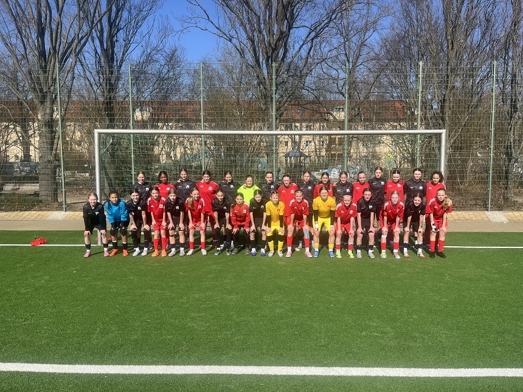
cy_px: 196
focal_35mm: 26
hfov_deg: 67.3
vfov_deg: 53.1
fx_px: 393
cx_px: 262
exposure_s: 1/3413
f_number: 1.6
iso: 50
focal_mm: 5.1
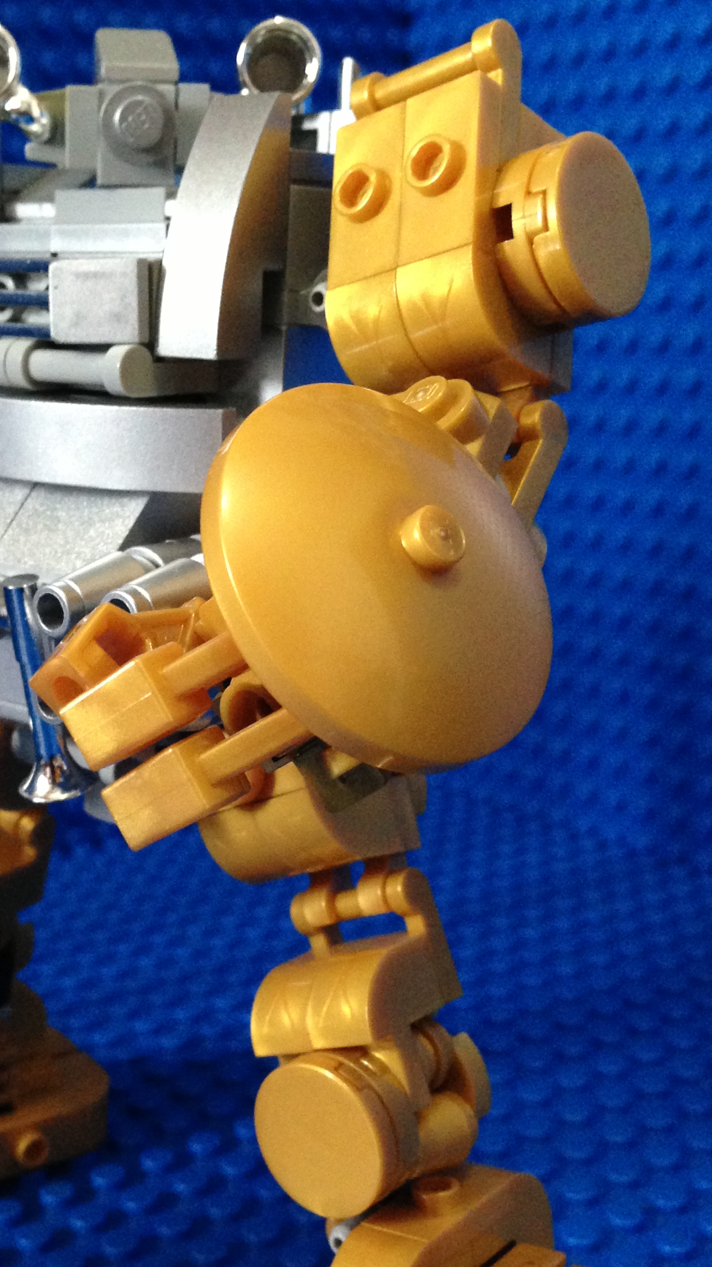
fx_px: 1746
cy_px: 707
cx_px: 141
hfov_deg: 22.7
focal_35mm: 52
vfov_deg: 39.8
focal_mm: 4.13
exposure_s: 1/20
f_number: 2.4
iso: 320
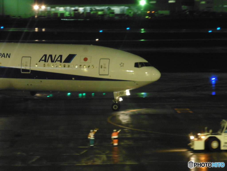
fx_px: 1515
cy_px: 86
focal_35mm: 231
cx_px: 114
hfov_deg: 8.6
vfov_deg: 6.4
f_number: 5.6
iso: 1000
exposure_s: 1/4
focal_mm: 41.3
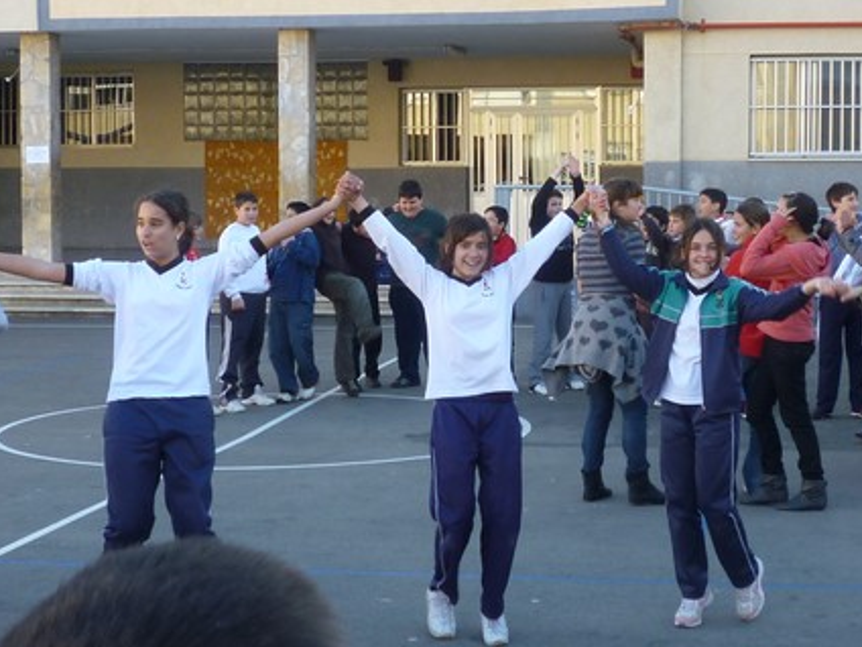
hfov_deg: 27.8
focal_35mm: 70
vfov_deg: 21.0
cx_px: 480
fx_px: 1743
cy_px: 258
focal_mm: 5.2
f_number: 3.3
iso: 80
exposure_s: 1/100
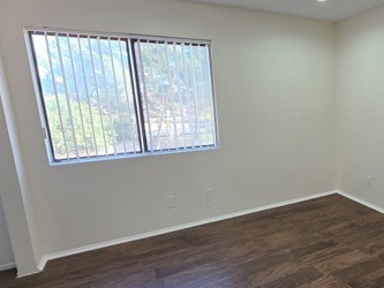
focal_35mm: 25
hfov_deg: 62.3
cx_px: 318
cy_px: 154
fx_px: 277
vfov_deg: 54.9
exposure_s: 1/120
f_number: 1.9
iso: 125
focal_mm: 2.2
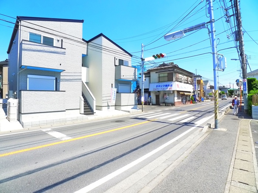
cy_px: 96
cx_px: 129
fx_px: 179
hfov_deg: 71.6
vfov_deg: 56.8
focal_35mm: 24
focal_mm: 5.1
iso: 400
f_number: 4
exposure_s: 1/500
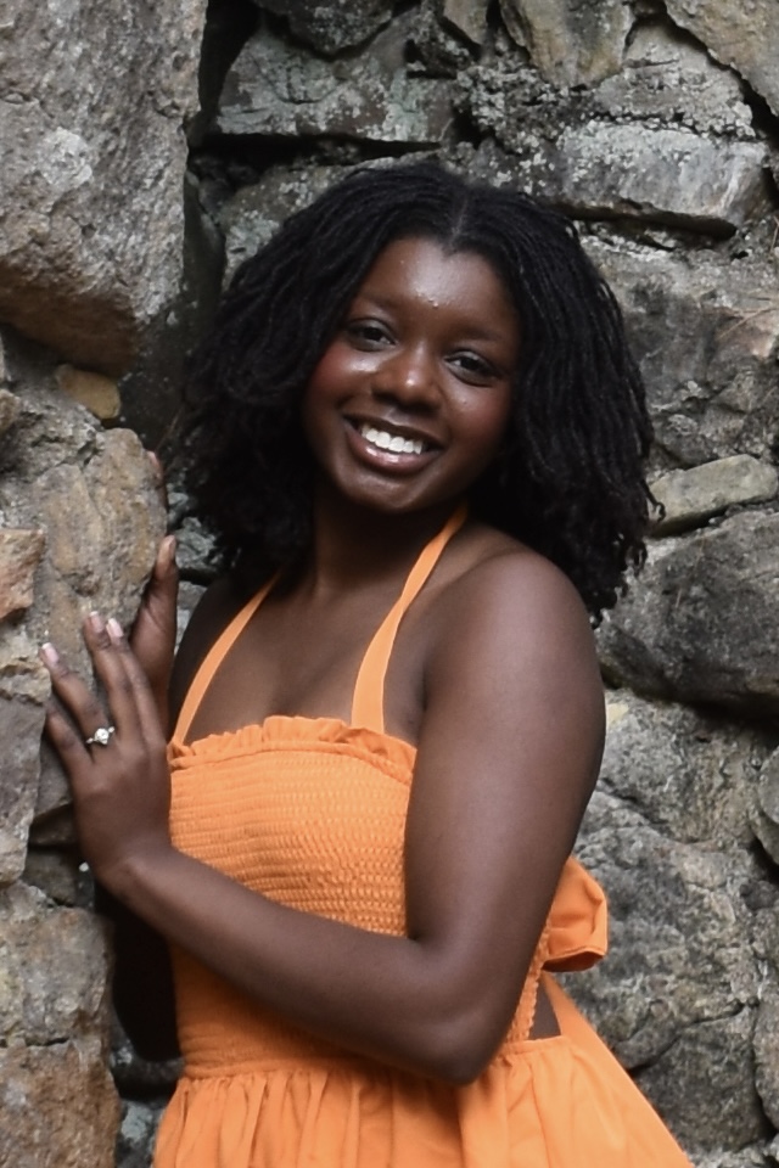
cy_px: 584
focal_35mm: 27
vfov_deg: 67.4
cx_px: 390
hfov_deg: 47.9
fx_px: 876
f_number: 5.6
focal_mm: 18
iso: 220
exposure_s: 1/125
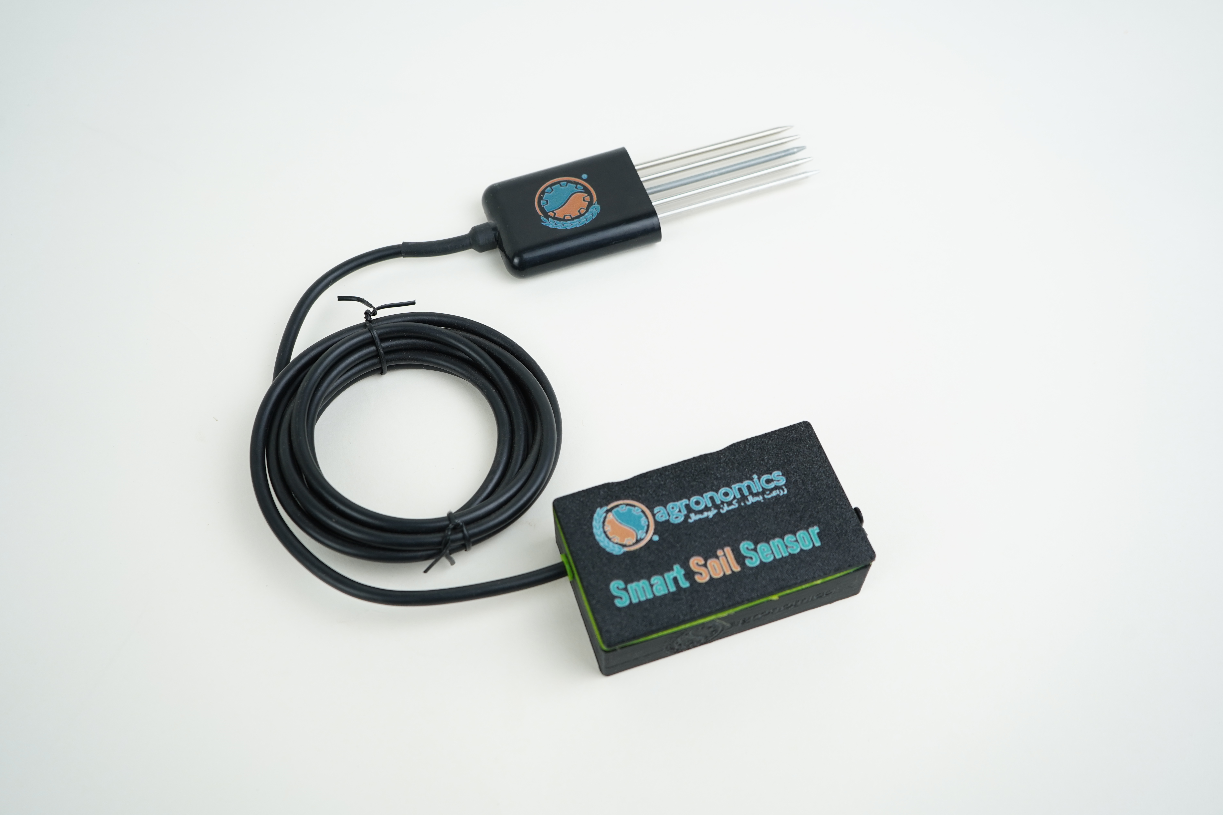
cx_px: 612
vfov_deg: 38.9
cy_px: 408
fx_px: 1155
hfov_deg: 55.8
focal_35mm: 34
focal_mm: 34
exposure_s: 1/100
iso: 400
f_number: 5.6
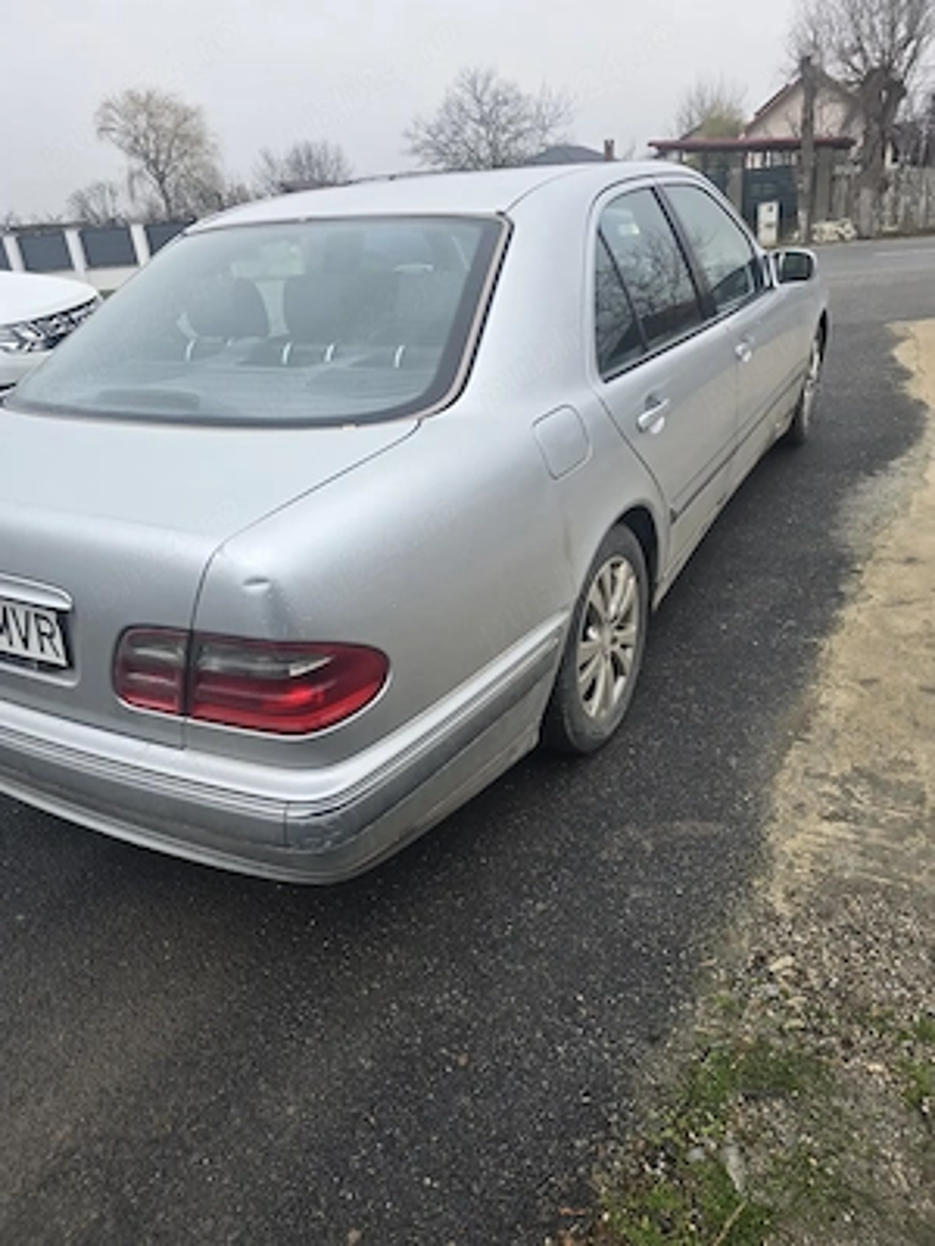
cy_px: 623
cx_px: 468
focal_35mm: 23
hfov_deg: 58.9
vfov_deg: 73.9
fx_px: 828
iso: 25
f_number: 1.7
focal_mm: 6.3
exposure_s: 1/180
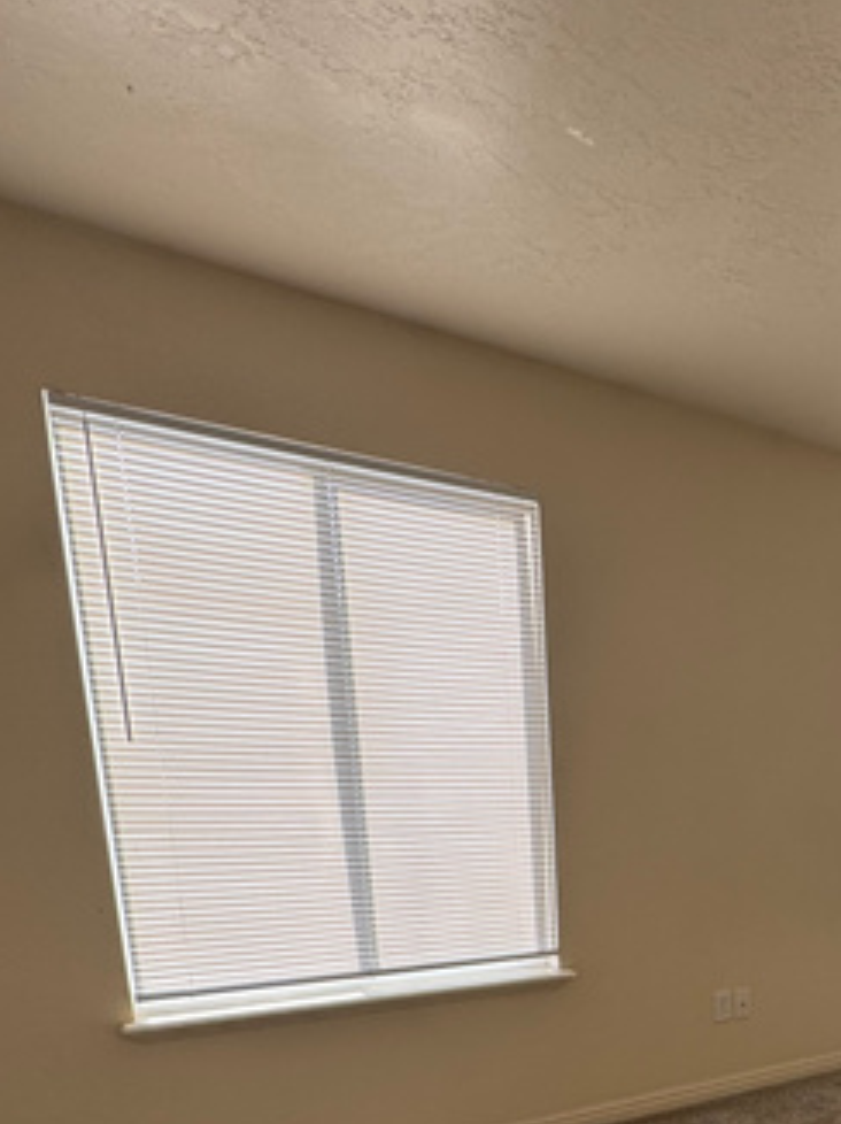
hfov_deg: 36.8
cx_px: 903
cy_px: 1027
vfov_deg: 49.0
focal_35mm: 33
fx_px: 1070
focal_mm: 2.22
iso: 40
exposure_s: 1/328
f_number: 2.2
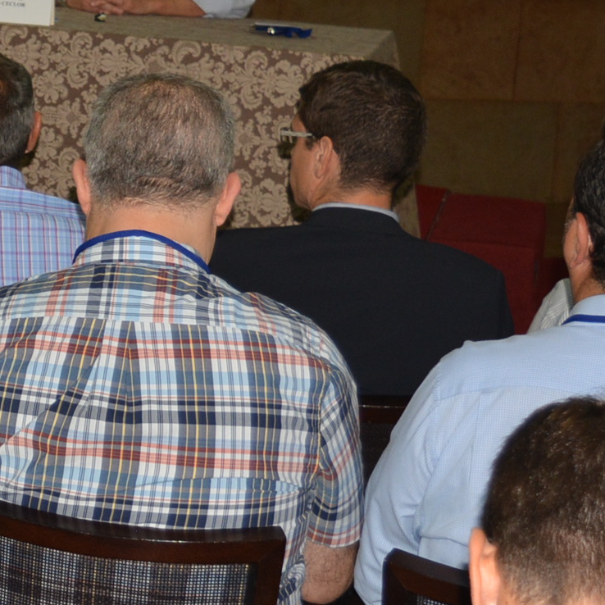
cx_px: -384
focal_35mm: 140
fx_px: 2763
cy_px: 219
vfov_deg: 12.5
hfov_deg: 11.8
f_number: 4
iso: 400
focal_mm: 27
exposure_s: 1/60
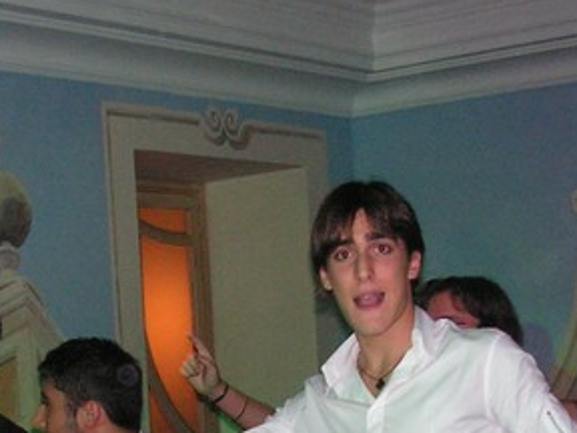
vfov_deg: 14.2
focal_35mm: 100
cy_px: 547
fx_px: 1667
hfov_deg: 19.5
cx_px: 166
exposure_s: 1/40
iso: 200
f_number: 3.2
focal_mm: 6
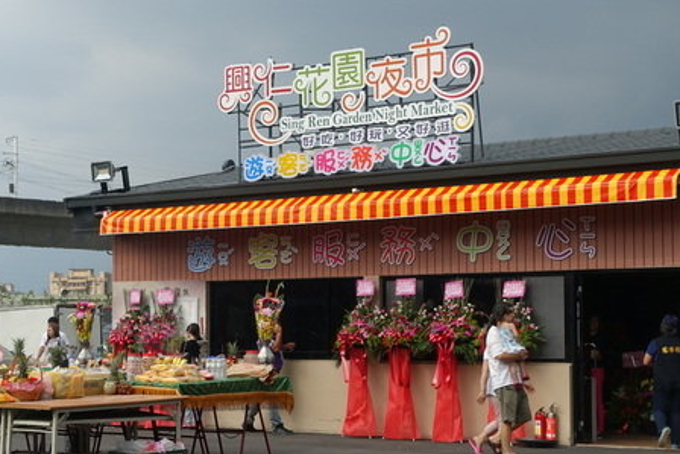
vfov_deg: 19.2
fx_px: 1341
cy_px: 293
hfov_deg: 28.4
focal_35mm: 71
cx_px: 264
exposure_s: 1/400
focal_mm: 19.29
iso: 125
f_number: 5.6
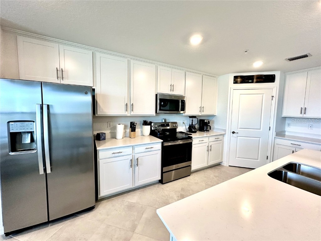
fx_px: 130
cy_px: 120
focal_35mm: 14
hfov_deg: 102.1
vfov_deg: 85.7
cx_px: 160
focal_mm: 2.22
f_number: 2.2
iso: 200
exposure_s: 1/120
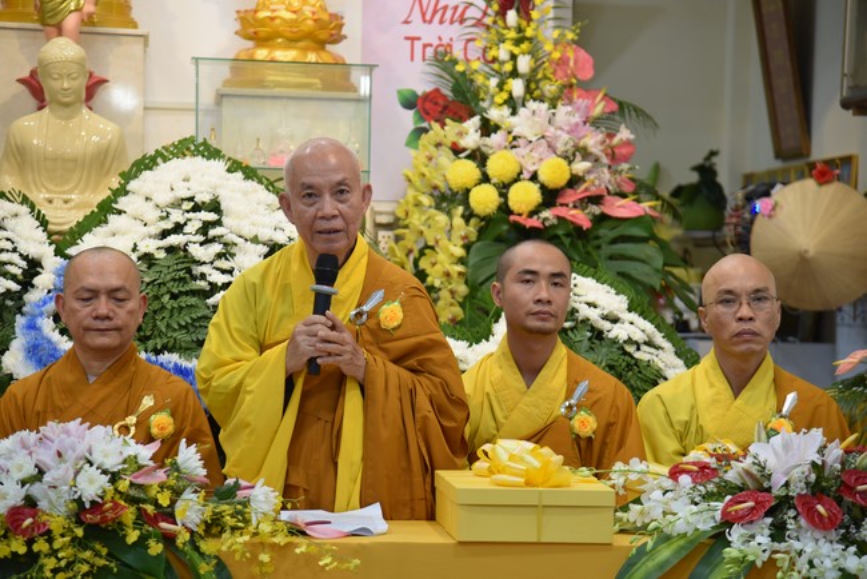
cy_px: 290
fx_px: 2891
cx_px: 434
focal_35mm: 120
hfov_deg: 17.1
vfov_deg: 11.4
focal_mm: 120
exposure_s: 1/125
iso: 1000
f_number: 4
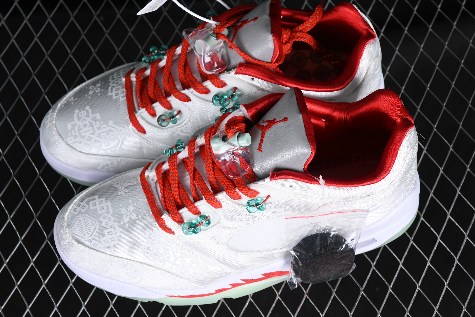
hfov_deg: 27.0
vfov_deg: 18.2
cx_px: 238
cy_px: 158
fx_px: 990
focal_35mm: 75
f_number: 7.1
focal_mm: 50
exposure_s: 1/80
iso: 160
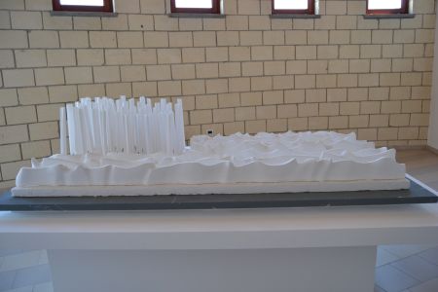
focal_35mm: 27
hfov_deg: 67.4
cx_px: 219
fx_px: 328
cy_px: 146
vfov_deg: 47.9
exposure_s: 1/80
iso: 400
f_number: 4.5
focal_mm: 18
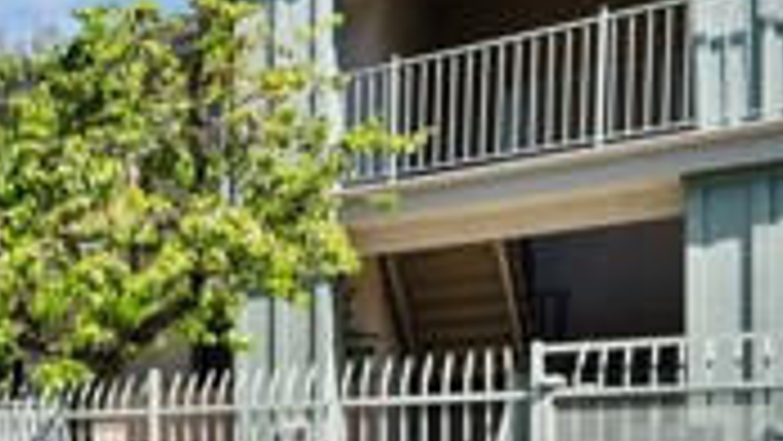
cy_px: 502
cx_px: -436
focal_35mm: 50
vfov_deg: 22.4
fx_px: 1038
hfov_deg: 26.8
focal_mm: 13
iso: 100
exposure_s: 1/100
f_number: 10
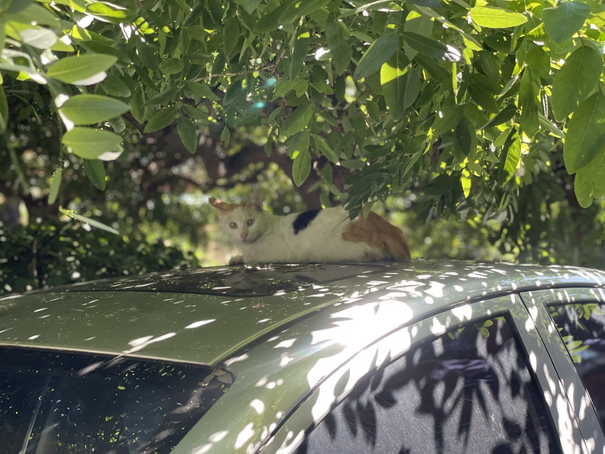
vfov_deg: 28.0
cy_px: 227
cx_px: 302
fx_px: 909
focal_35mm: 52
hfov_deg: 36.8
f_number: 2
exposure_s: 1/122
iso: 50
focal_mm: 6
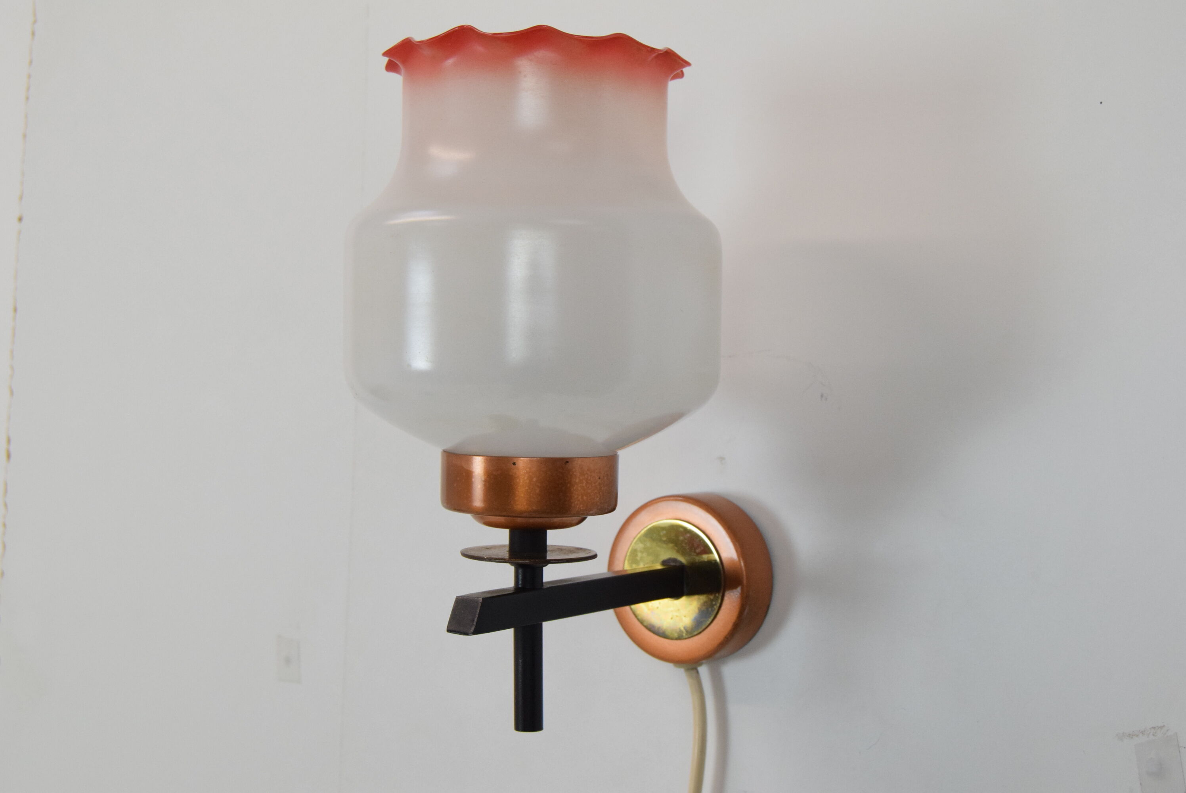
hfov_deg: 37.8
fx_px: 1731
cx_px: 593
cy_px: 396
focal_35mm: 52
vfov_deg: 25.8
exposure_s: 1/250
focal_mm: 35
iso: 1600
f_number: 8
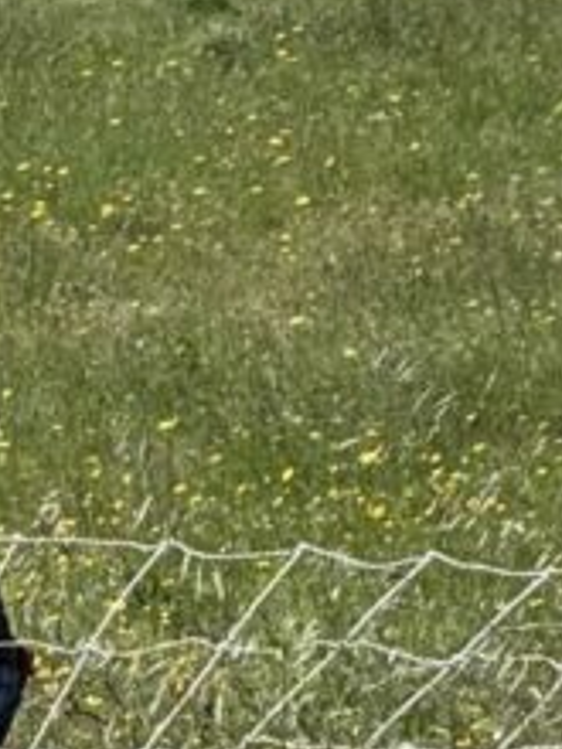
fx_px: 16105
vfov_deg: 2.7
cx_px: -143
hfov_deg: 2.0
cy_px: -339
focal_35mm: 744
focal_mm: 15.66
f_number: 2.8
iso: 50
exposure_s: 1/1650
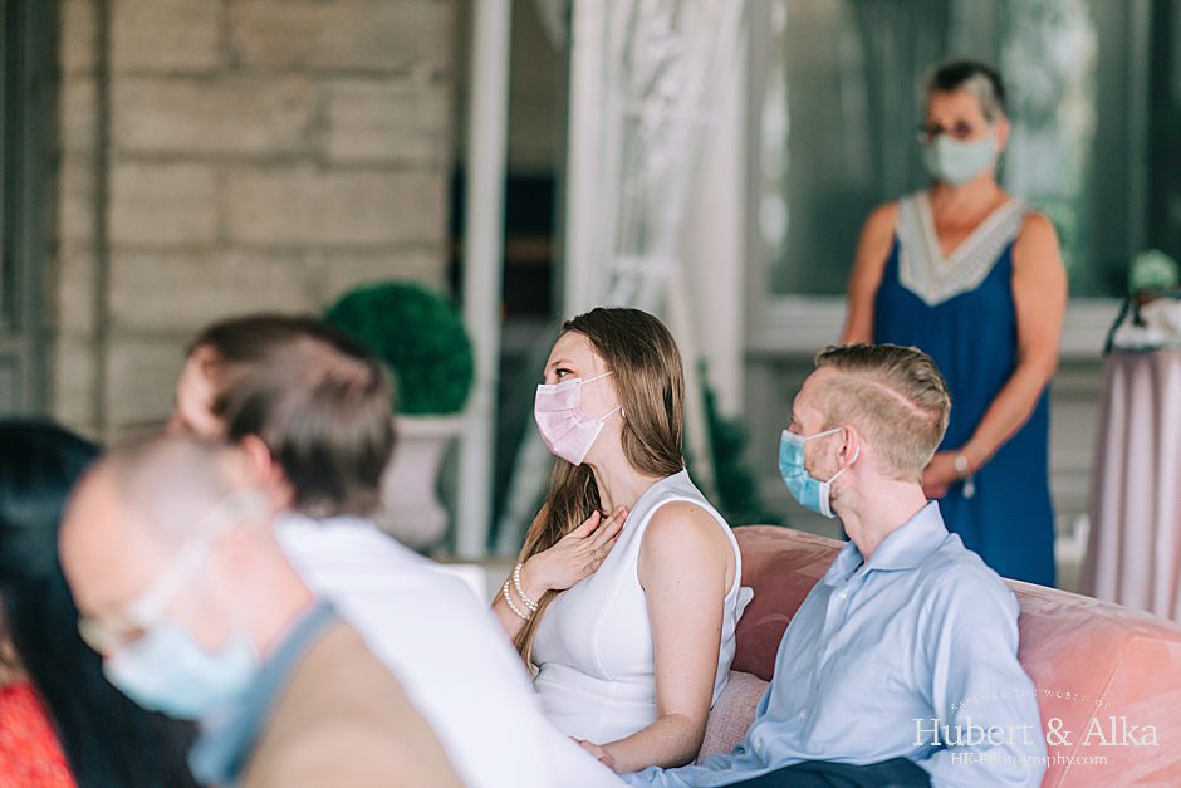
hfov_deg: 19.5
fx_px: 3445
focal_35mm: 105
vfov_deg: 13.0
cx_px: 590
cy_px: 394
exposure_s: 1/640
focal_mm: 105
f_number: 1.4
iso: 500
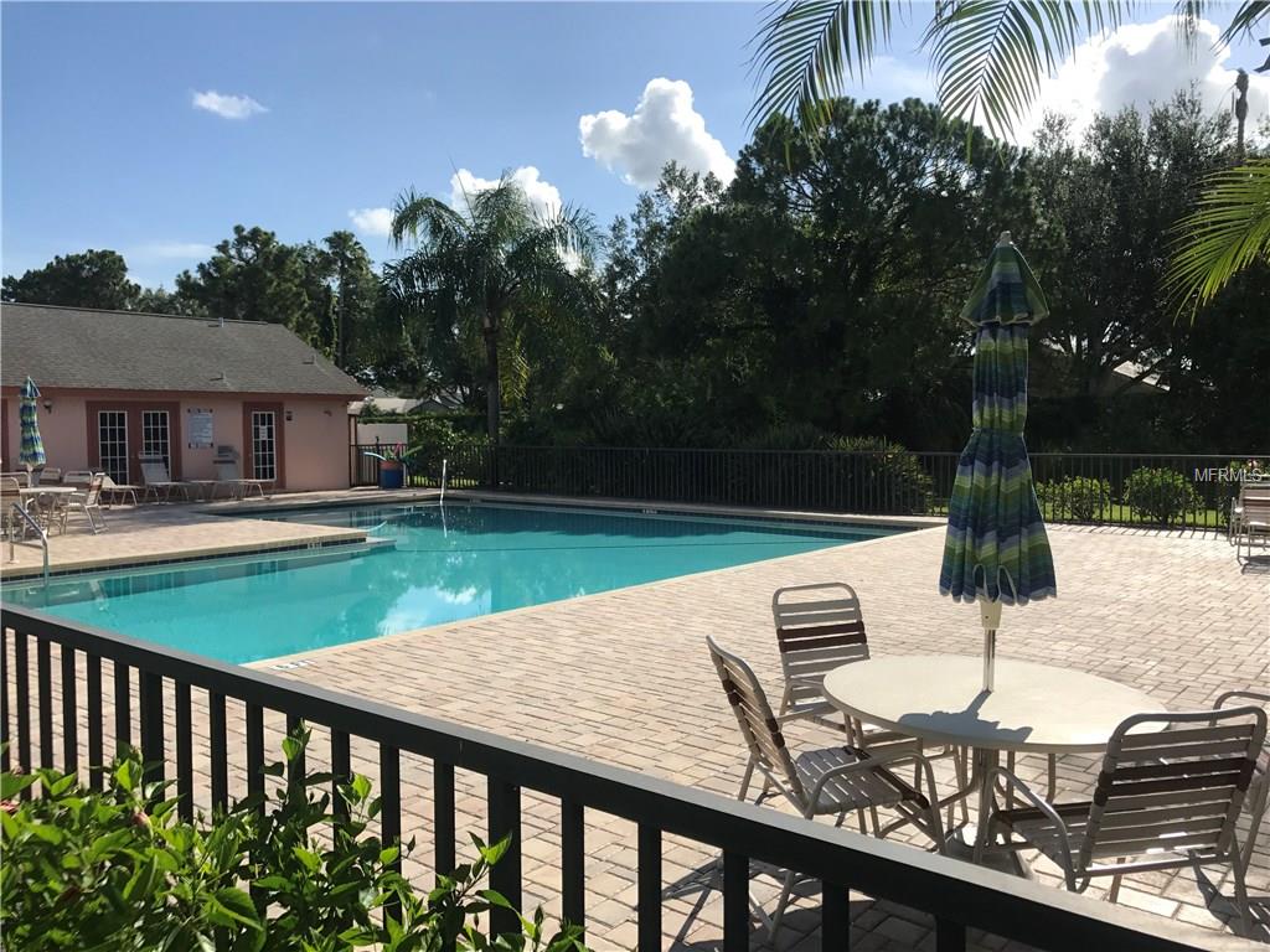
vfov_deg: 49.7
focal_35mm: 28
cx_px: 635
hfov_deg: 63.4
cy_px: 476
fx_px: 1027
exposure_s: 1/3096
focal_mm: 3.99
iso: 20
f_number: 1.8
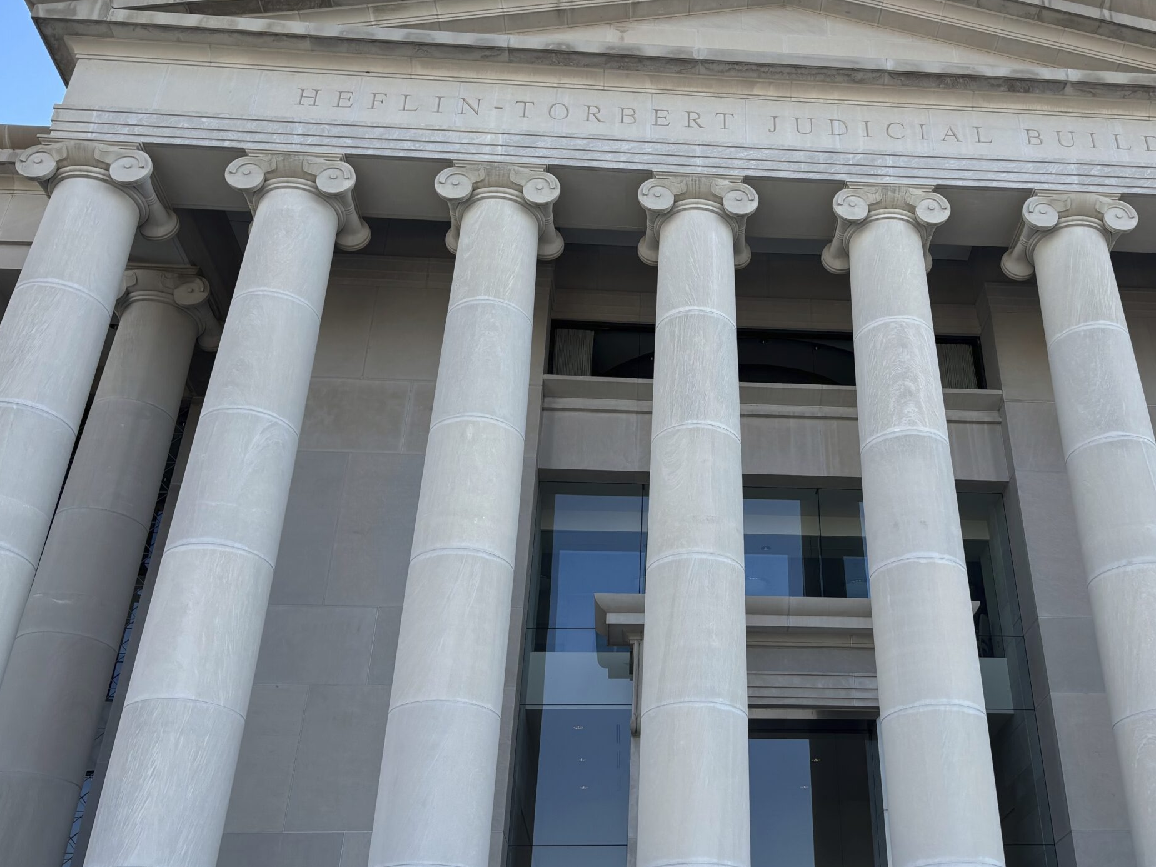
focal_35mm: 36
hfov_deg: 50.6
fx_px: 1202
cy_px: 445
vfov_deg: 39.7
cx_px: 757
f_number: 1.6
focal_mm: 5.96
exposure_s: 1/918
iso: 50
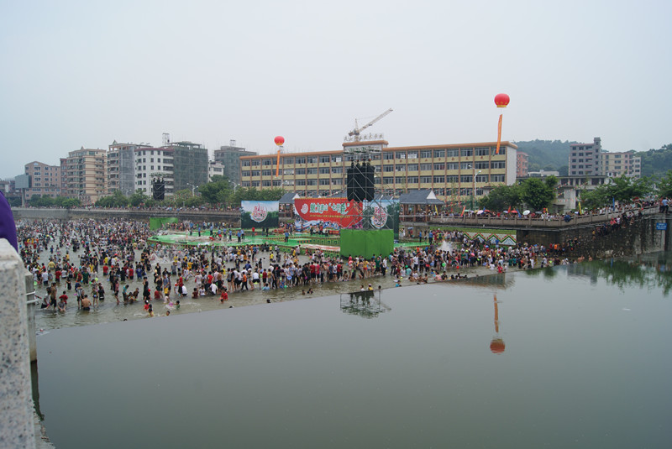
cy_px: 224
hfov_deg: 67.3
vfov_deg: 48.0
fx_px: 504
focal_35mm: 27
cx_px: 336
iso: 100
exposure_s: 1/125
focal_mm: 18
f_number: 10
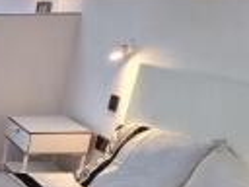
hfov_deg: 22.5
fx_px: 424
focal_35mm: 59
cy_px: 213
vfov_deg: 23.1
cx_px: -176
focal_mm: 2.2
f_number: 2.2
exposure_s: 1/50
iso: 250
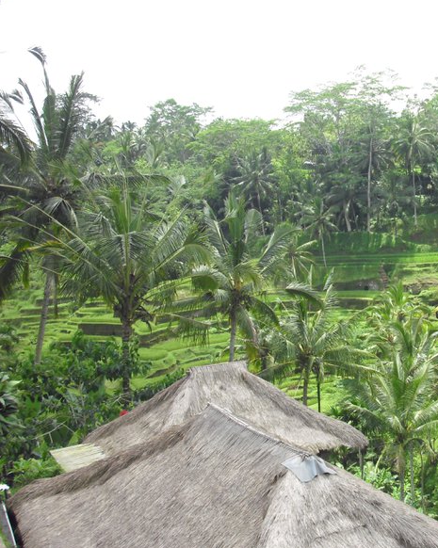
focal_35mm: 51
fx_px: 827
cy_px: 270
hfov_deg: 29.1
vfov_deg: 36.7
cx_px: 346
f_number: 8
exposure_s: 1/80
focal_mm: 6.2
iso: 100
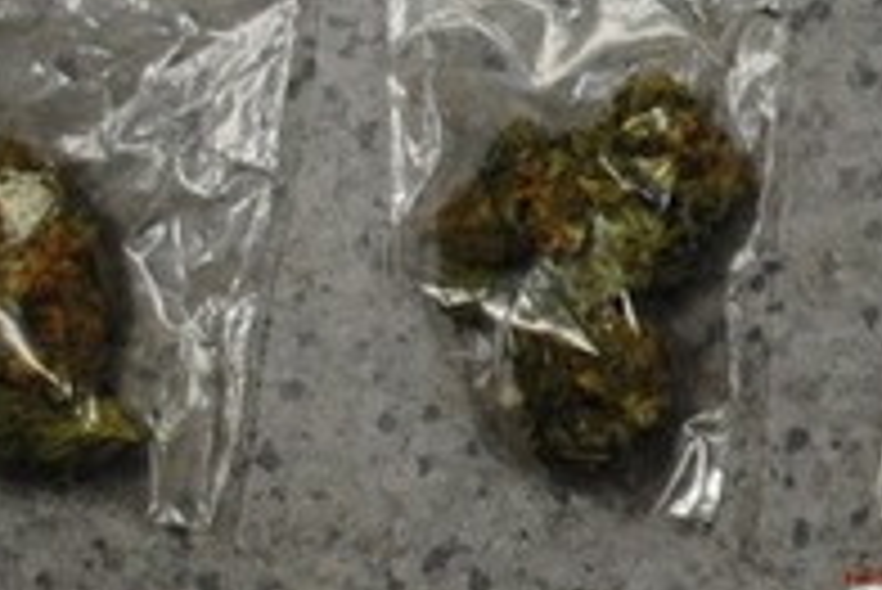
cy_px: 272
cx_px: 1382
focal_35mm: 143
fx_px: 3506
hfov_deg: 13.4
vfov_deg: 9.6
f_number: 4.2
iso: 250
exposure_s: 1/30
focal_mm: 26
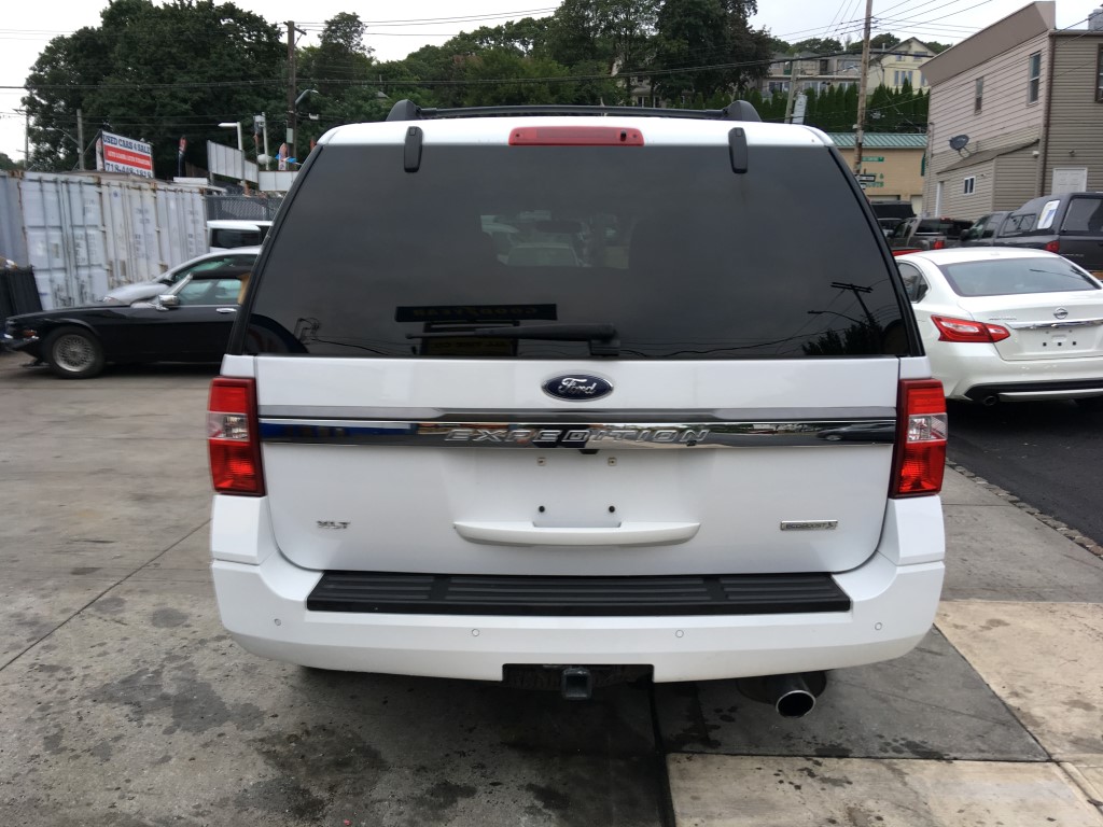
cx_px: 552
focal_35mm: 29
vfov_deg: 48.2
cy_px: 414
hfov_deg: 61.7
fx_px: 924
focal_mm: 4.15
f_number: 2.2
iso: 25
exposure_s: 1/60
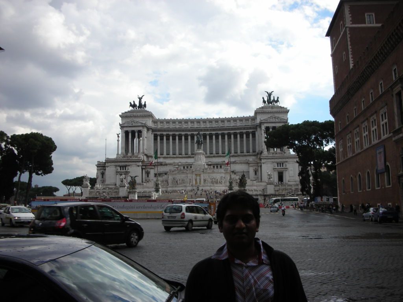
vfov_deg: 40.7
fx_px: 407
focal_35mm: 35
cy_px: 151
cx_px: 202
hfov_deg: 52.6
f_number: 8.5
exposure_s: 1/101
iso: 50
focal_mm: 5.8
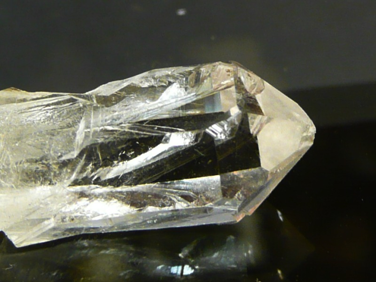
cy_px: 141
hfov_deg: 63.4
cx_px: 188
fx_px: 304
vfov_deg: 49.7
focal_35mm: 28
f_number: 3.3
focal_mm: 4.6
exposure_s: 1/15
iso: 200
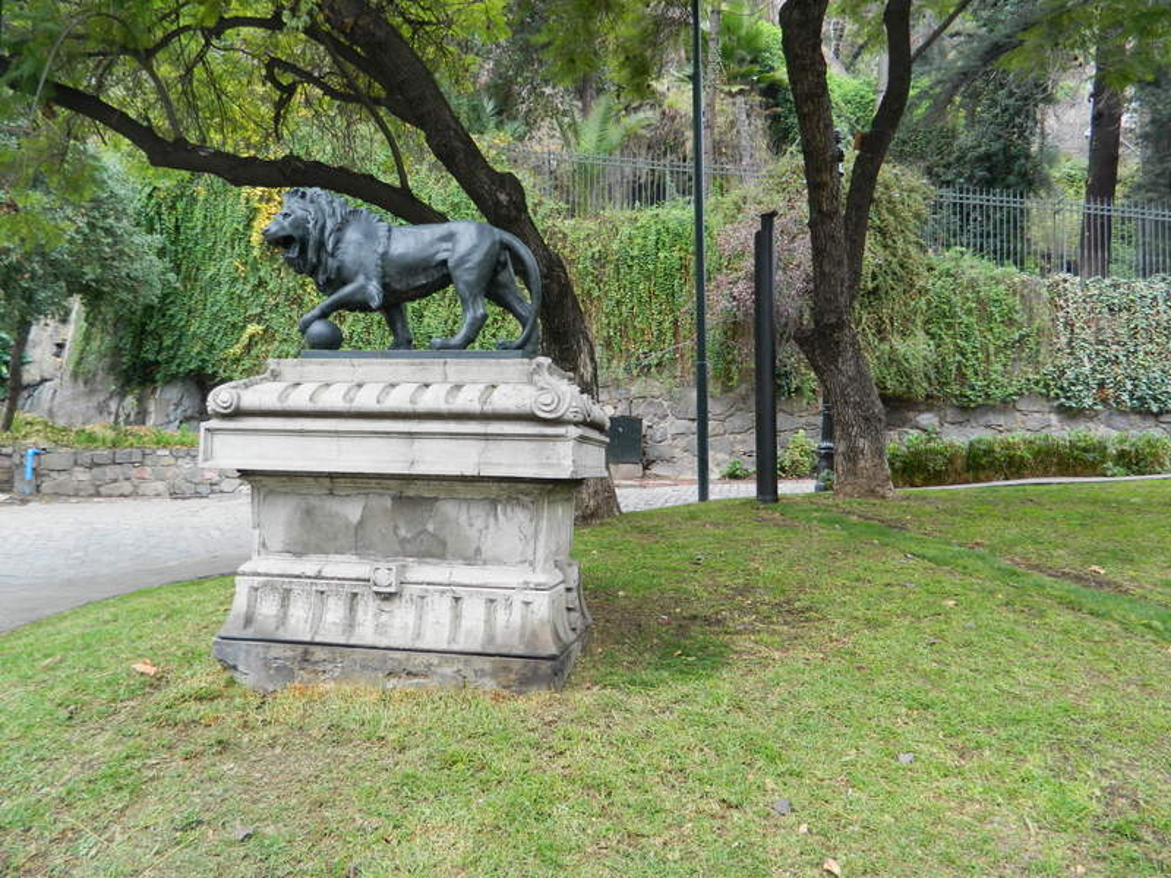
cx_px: 586
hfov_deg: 69.4
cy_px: 439
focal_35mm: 25
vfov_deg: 54.9
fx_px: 846
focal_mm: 4.5
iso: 80
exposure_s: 1/40
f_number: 3.1
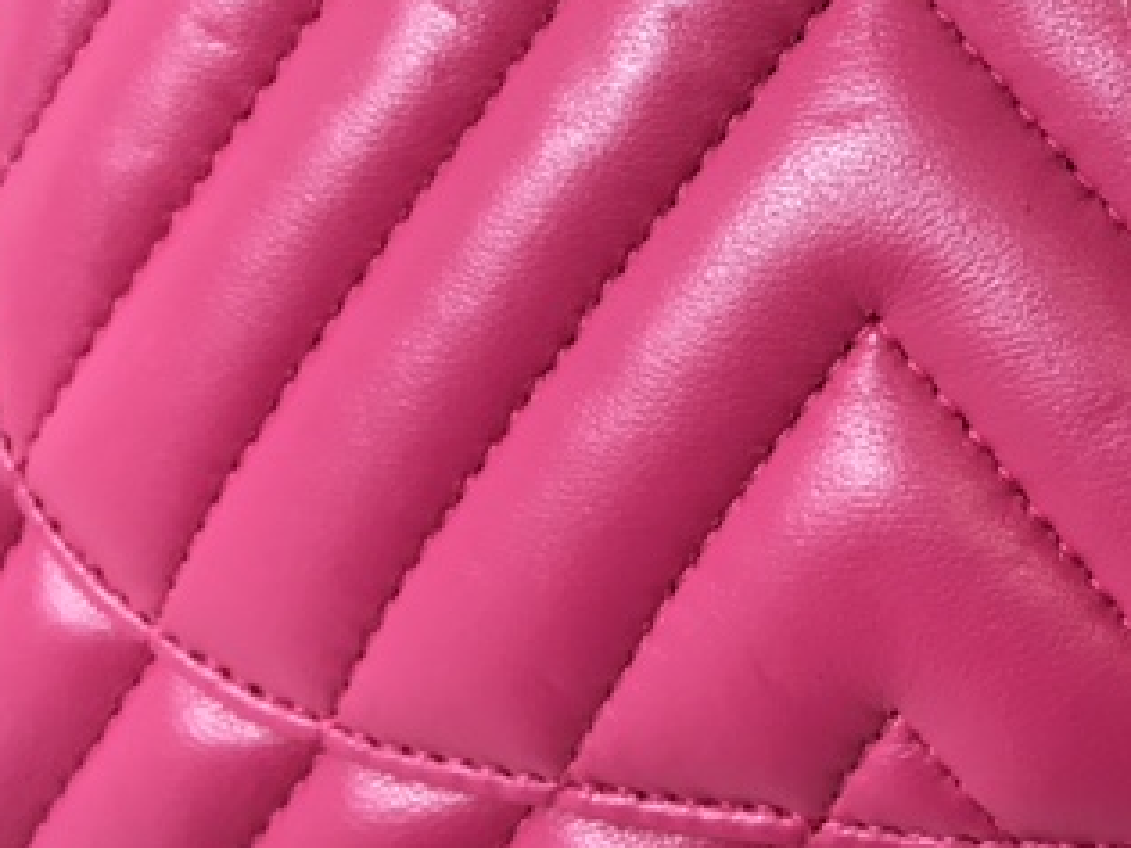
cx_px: 1052
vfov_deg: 23.8
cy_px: 7
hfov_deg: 31.0
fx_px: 1927
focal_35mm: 59
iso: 50
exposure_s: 1/30
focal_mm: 4.15
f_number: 2.2
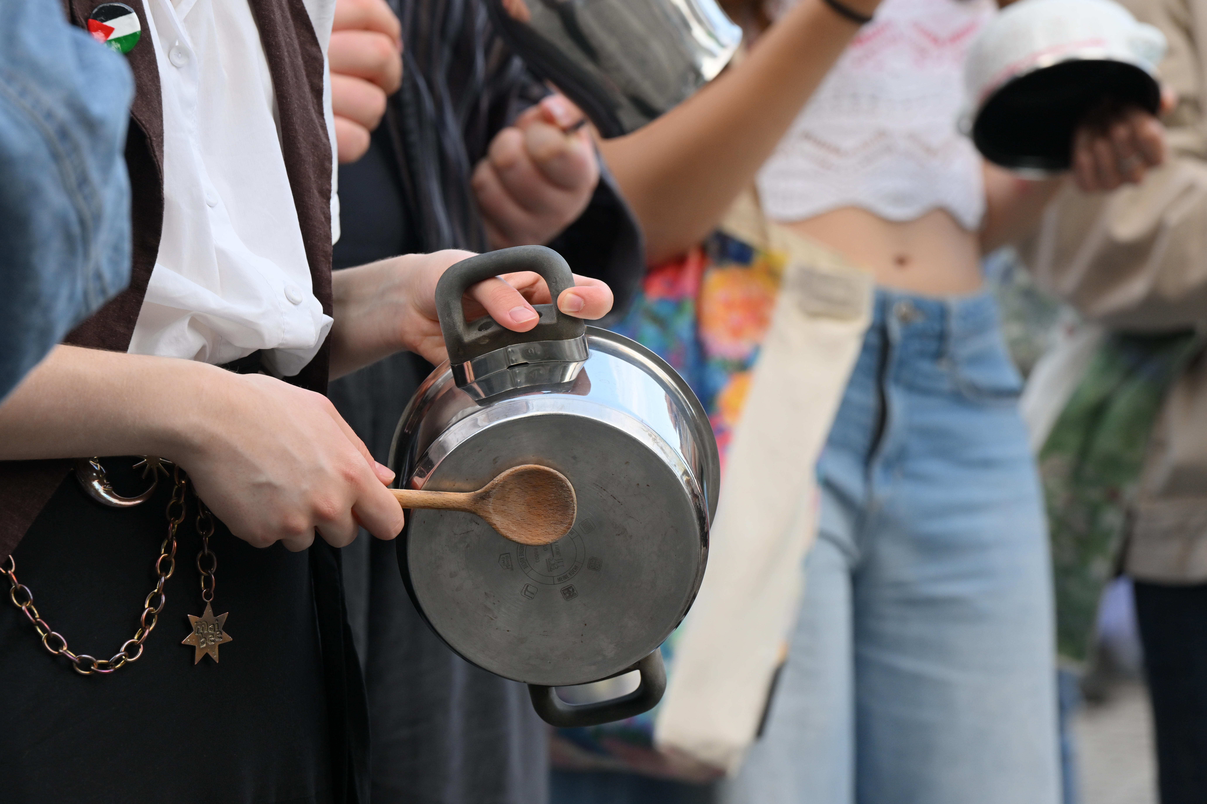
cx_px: 604
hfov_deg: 10.3
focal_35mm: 200
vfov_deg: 6.9
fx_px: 6705
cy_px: 402
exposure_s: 1/500
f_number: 8
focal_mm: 200
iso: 1000
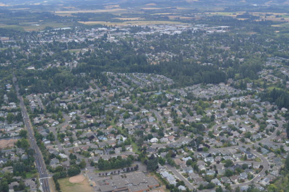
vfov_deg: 28.1
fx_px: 385
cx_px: 156
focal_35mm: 48
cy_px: 90
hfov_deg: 41.1
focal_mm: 28
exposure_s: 1/125
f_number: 5.6
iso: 100
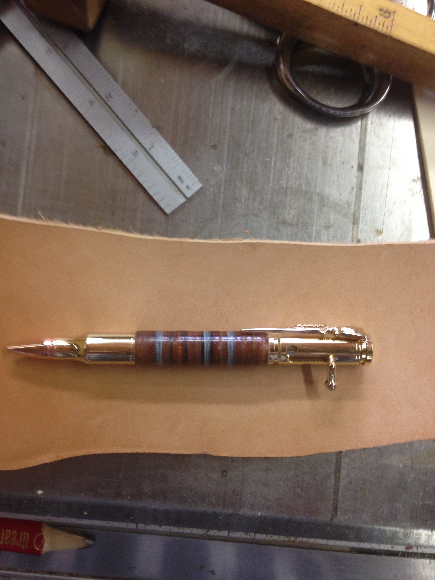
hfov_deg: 42.9
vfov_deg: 55.4
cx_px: 218
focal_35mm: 33
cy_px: 290
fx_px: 553
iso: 125
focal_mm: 4.12
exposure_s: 1/20
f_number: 2.4
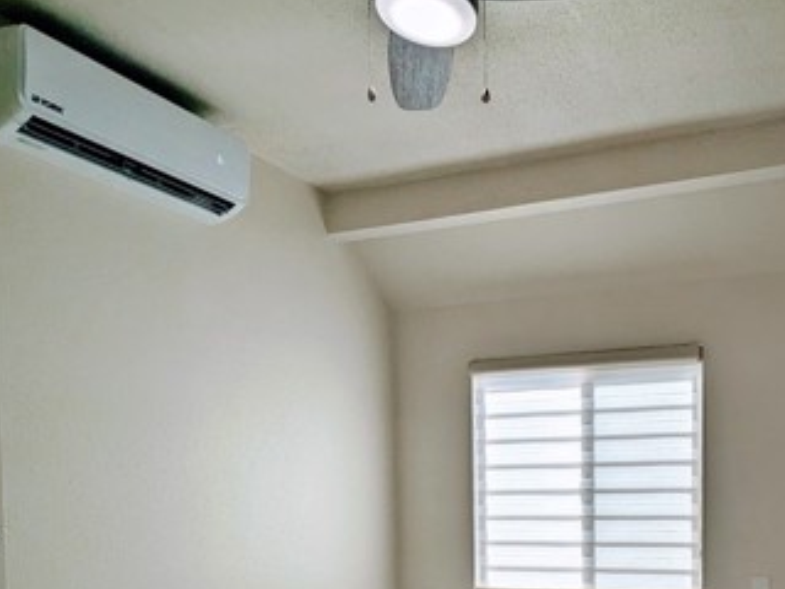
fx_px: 726
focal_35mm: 32
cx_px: 677
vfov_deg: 40.5
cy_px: 540
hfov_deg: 51.5
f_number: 2.2
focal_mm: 2.35
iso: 49
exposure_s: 1/801
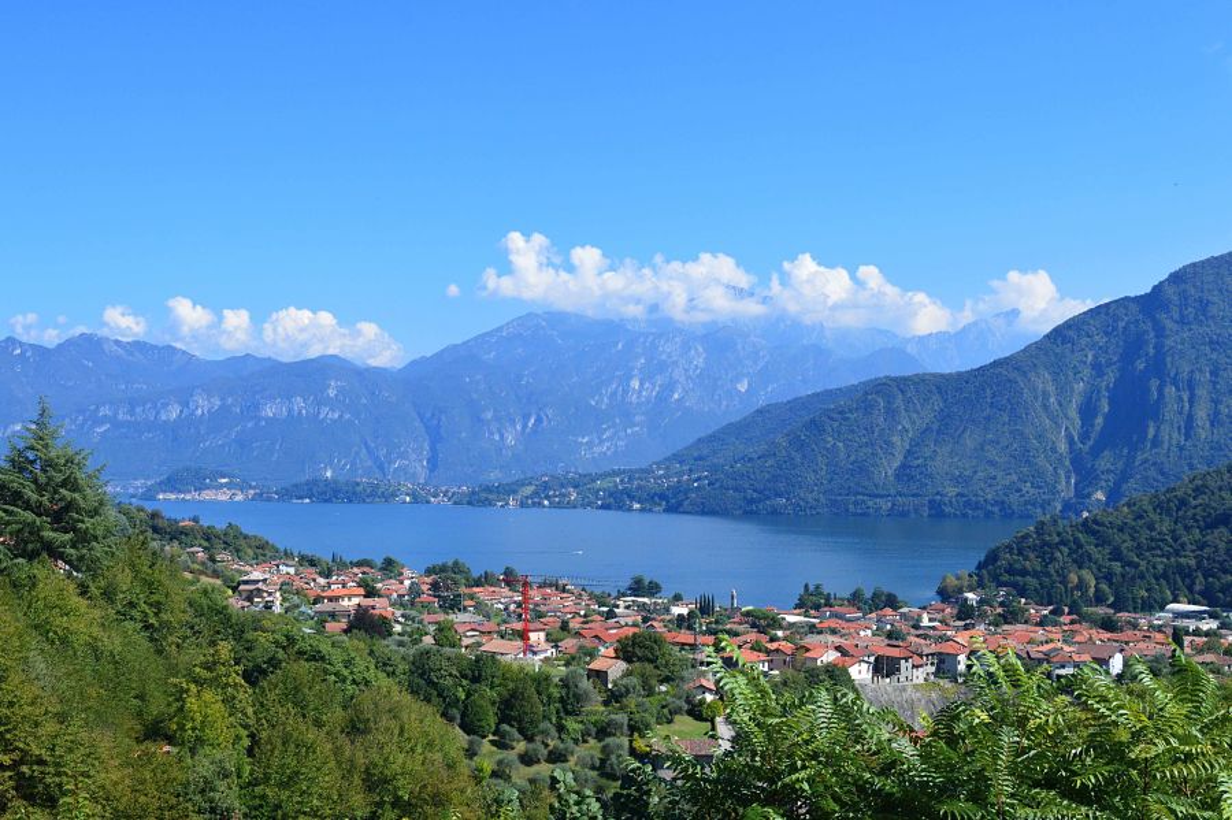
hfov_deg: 49.6
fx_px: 1334
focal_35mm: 39
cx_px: 616
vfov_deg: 34.2
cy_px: 410
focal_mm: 26
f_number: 11
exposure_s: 1/500
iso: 400
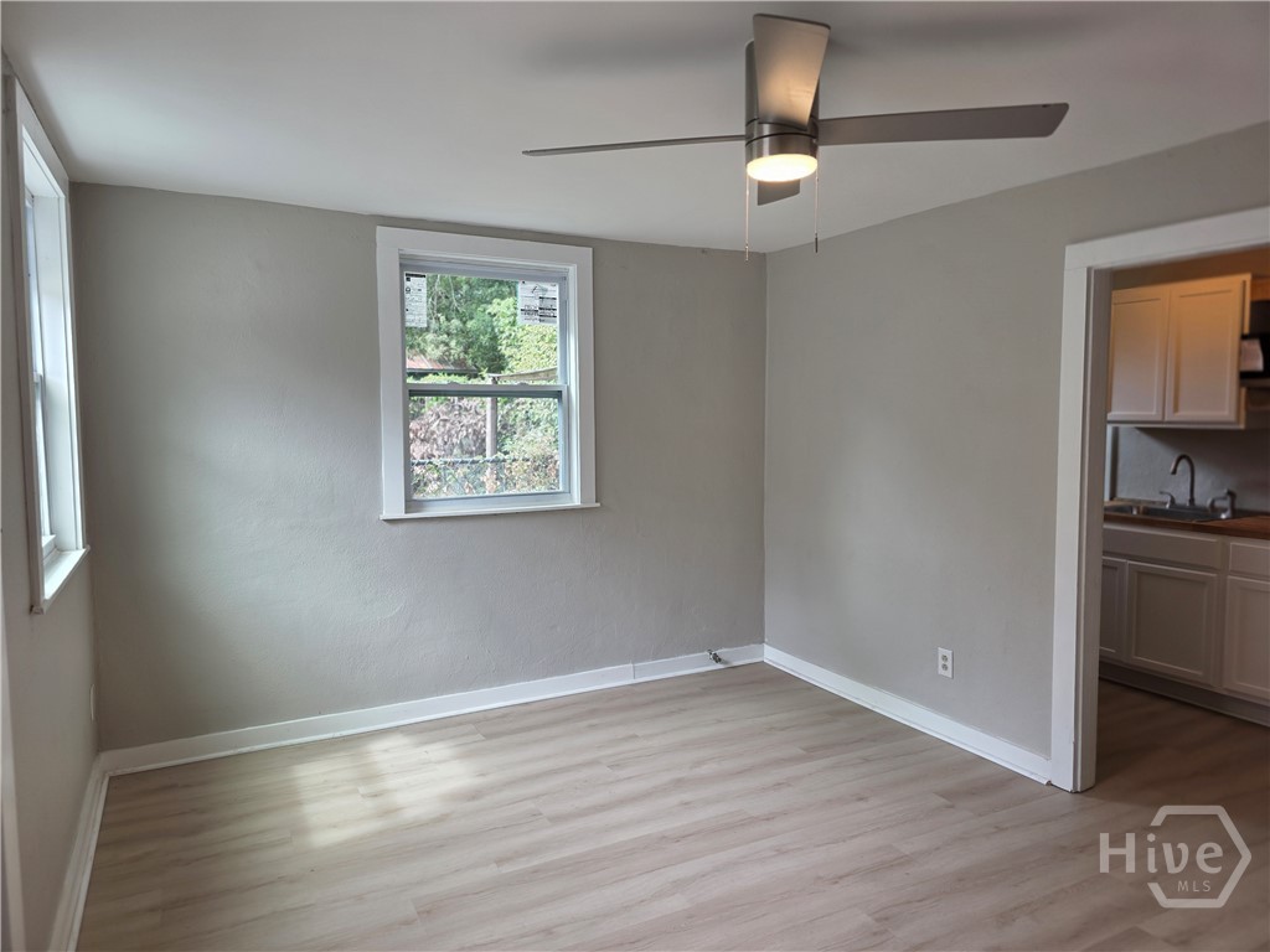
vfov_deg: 58.9
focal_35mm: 23
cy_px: 476
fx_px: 844
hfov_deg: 73.9
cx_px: 635
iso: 50
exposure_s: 1/120
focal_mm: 6.3
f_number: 1.7
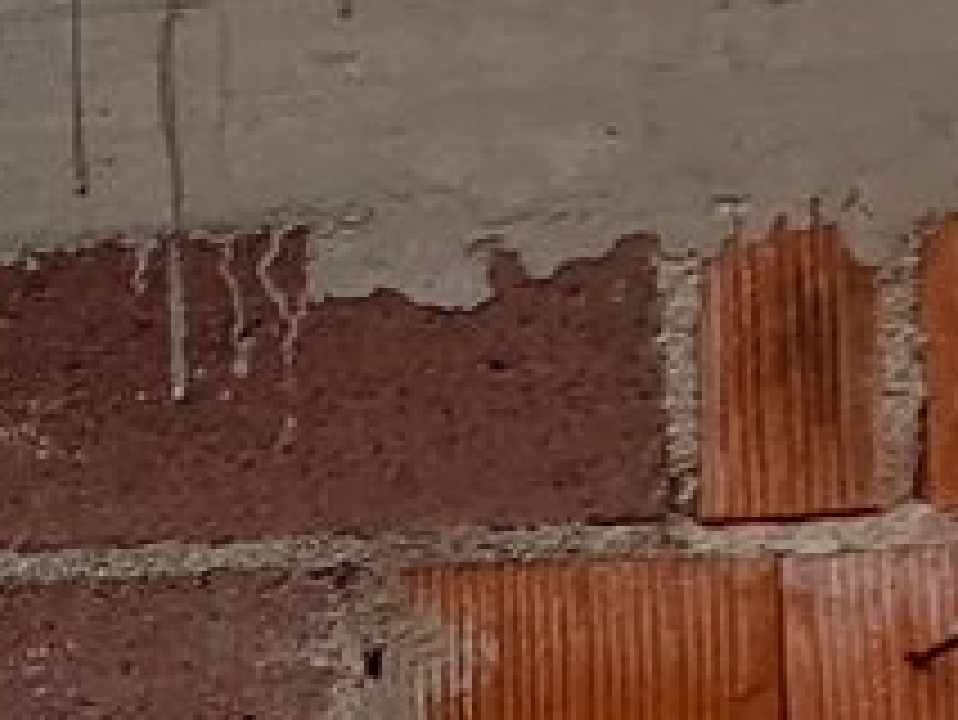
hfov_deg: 11.1
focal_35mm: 88
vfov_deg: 13.8
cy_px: 1508
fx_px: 2437
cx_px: -2006
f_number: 2.2
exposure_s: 1/402
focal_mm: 1.74
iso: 50
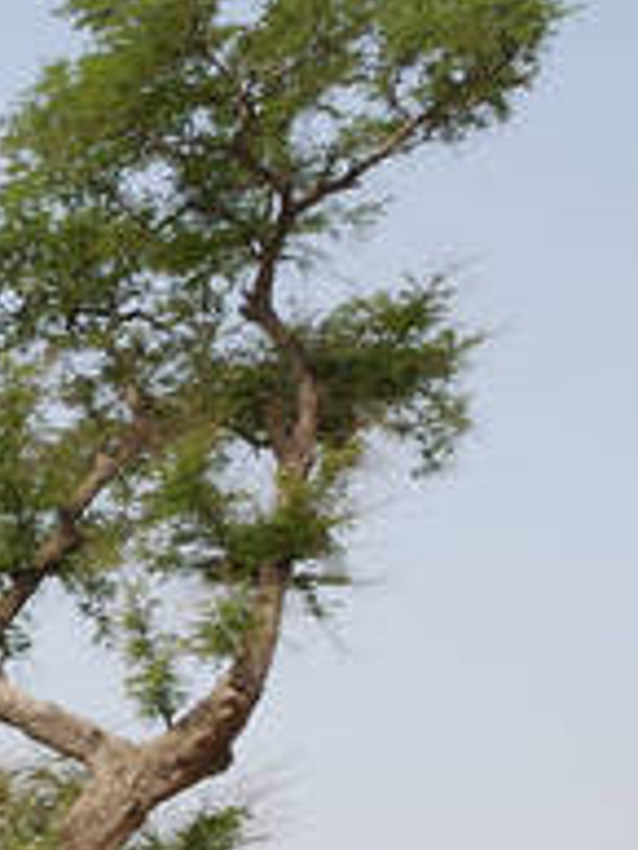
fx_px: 3338
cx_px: -678
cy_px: 1026
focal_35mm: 136
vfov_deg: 14.1
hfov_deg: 10.0
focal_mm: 26
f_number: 10
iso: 100
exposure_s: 1/160
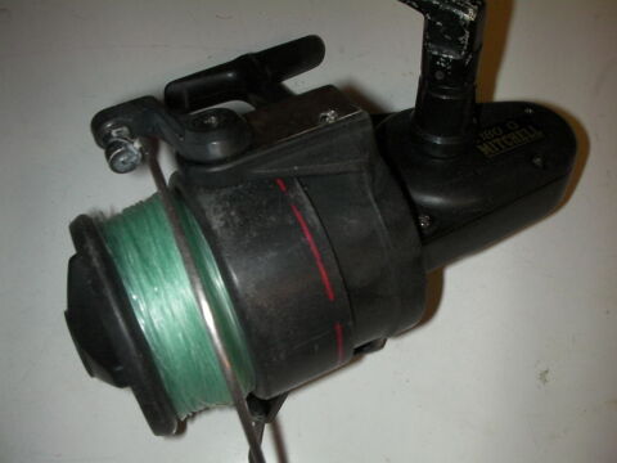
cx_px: 308
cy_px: 232
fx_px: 677
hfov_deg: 49.0
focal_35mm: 38
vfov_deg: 37.7
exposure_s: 1/30
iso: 200
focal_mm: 6.3
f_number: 5.6
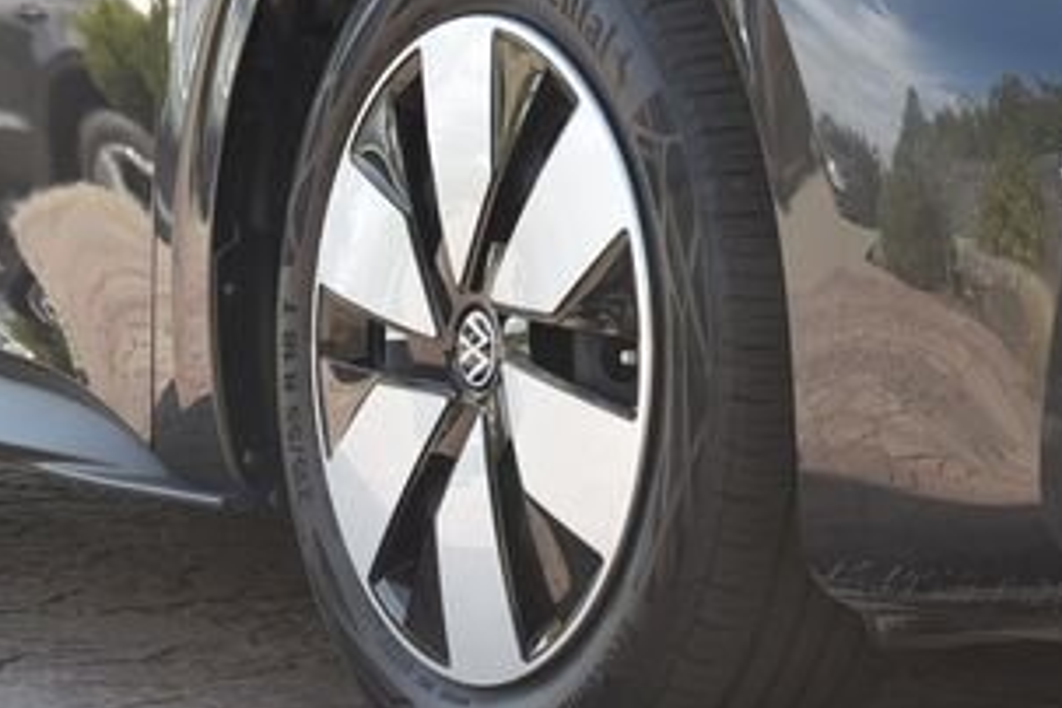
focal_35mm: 186
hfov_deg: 11.0
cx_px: 890
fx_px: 5487
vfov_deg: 7.3
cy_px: -21
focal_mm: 55
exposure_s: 1/200
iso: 500
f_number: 8
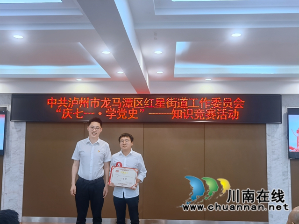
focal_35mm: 38
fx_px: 328
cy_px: 112
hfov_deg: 49.0
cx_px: 150
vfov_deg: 37.7
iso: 125
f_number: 1.9
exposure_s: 1/100
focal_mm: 6.67
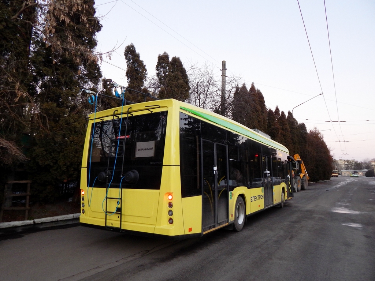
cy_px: 140
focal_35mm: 23
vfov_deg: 58.9
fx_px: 249
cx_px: 188
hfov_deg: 73.9
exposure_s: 1/30
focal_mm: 4
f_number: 3
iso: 220
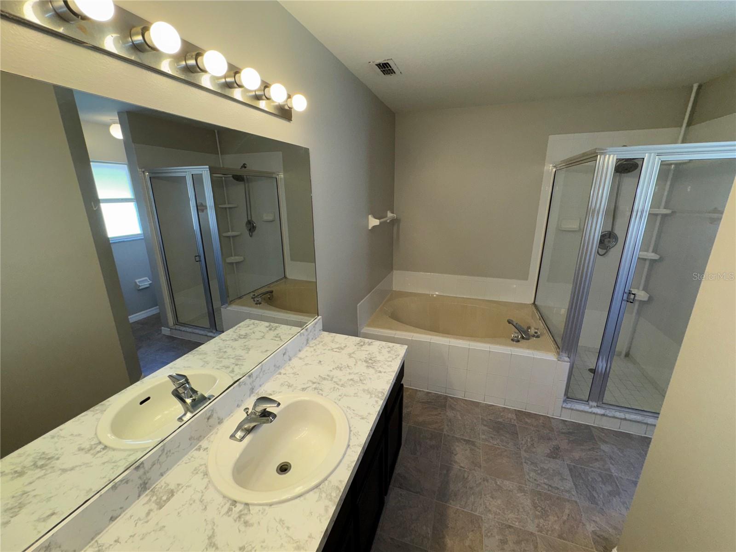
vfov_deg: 85.7
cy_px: 276
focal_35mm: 14
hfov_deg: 102.1
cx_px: 368
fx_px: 298
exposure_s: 1/122
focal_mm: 2.22
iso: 50
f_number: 2.2
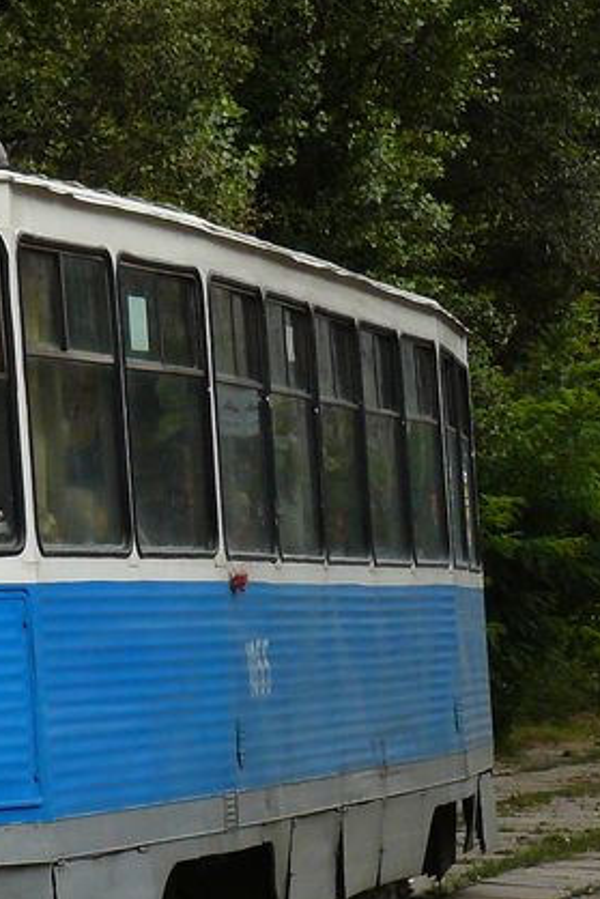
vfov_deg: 7.8
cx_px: -13
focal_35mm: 265
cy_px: 370
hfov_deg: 5.2
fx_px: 6619
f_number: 5
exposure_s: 1/640
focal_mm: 17.3
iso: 200
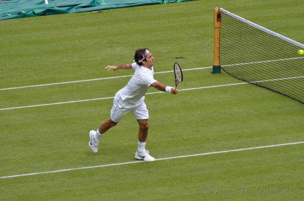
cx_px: 152
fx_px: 3159
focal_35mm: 375
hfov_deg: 5.5
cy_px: 100
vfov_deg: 3.6
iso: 220
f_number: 5.3
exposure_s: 1/640
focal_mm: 250
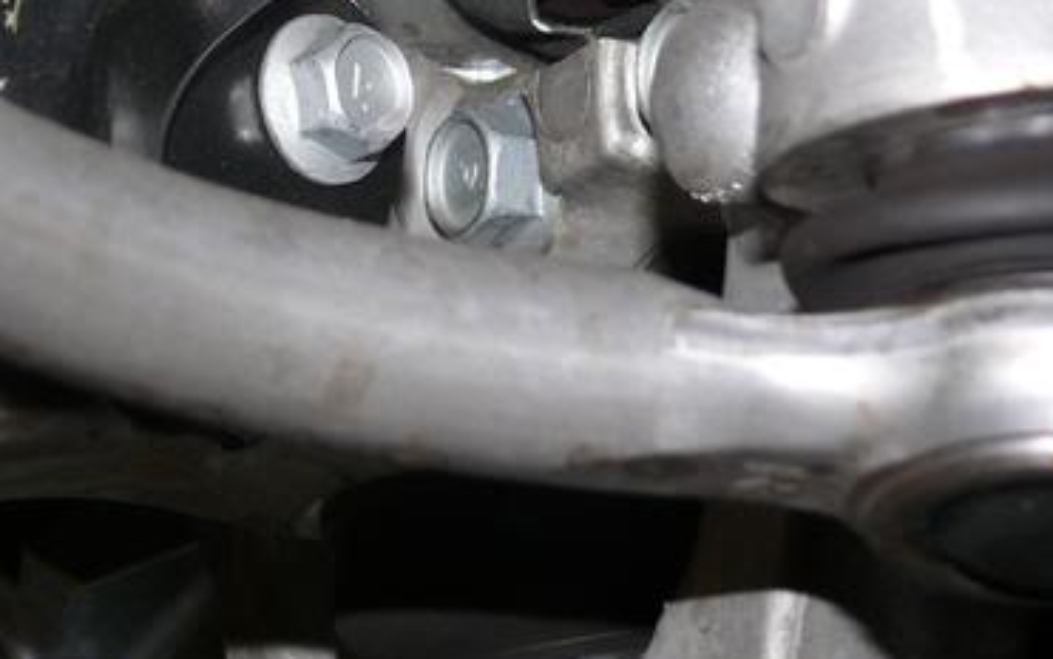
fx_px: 3875
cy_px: -176
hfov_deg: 15.4
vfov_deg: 9.6
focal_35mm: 135
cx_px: 221
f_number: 3.2
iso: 100
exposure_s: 1/30
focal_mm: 12.5
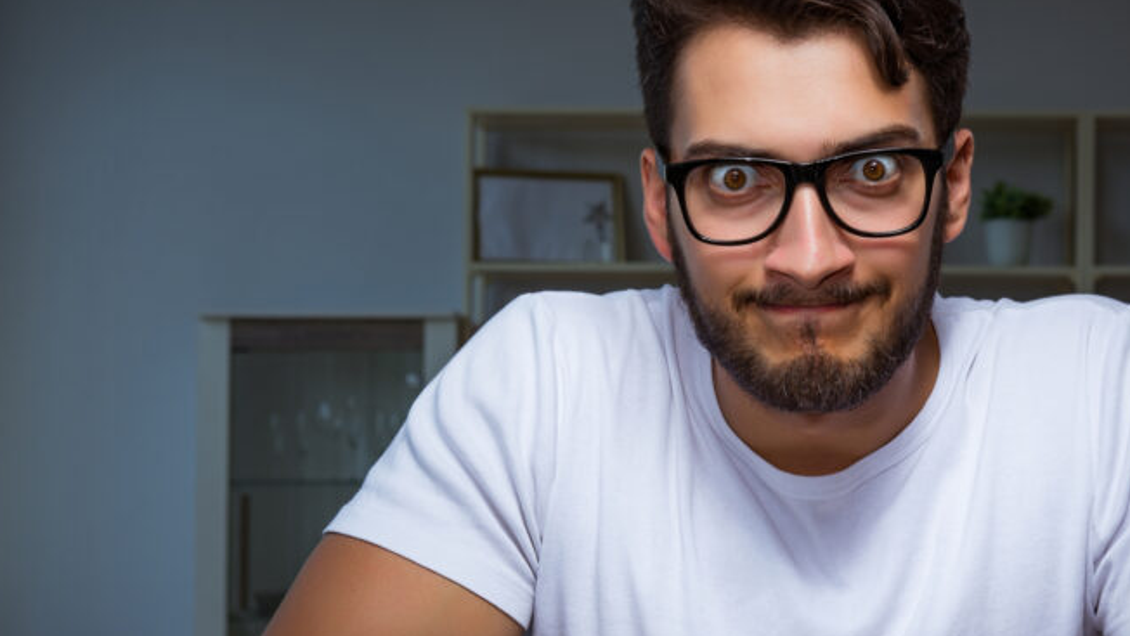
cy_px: 419
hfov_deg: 20.9
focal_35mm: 102
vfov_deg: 11.9
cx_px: 766
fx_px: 3057
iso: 100
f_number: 9
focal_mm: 62
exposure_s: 1/125
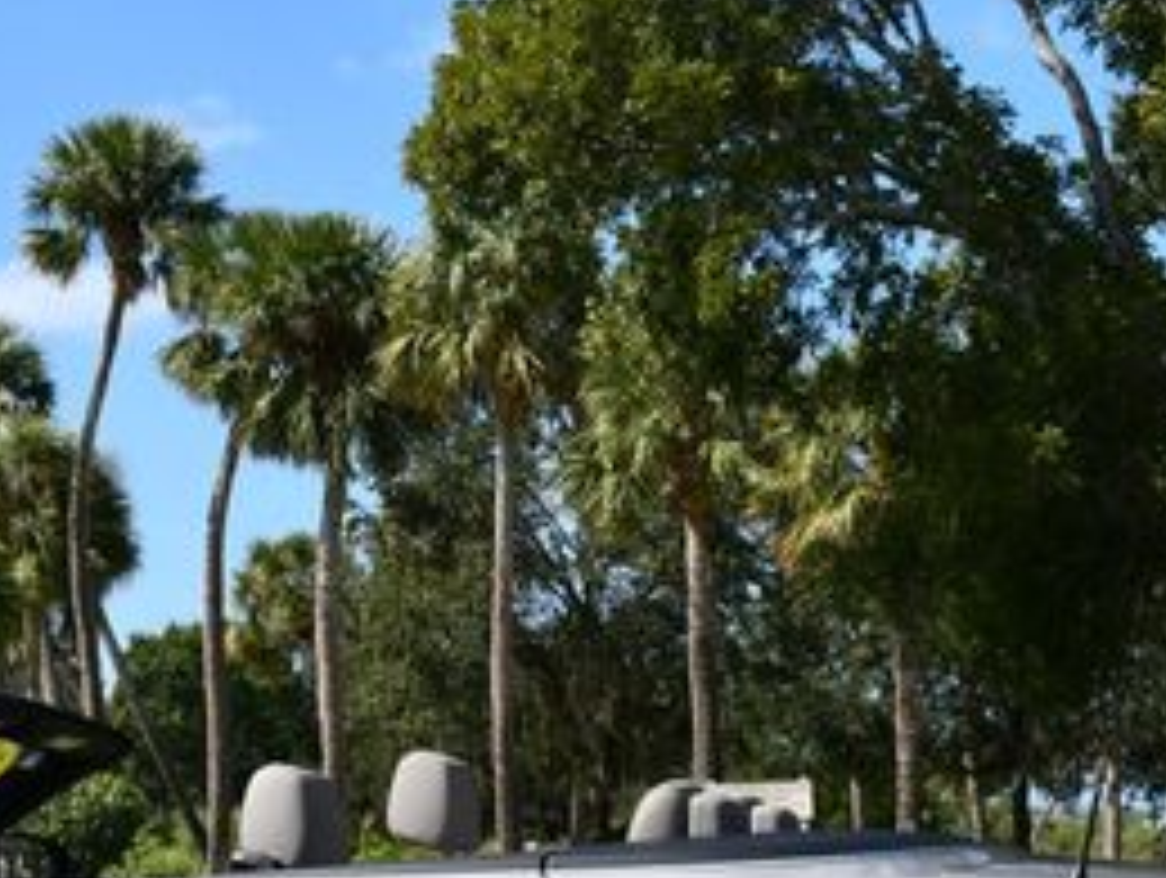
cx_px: 185
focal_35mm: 114
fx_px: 3845
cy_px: 743
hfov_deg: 17.1
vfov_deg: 12.9
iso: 100
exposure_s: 1/320
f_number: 8
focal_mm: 24
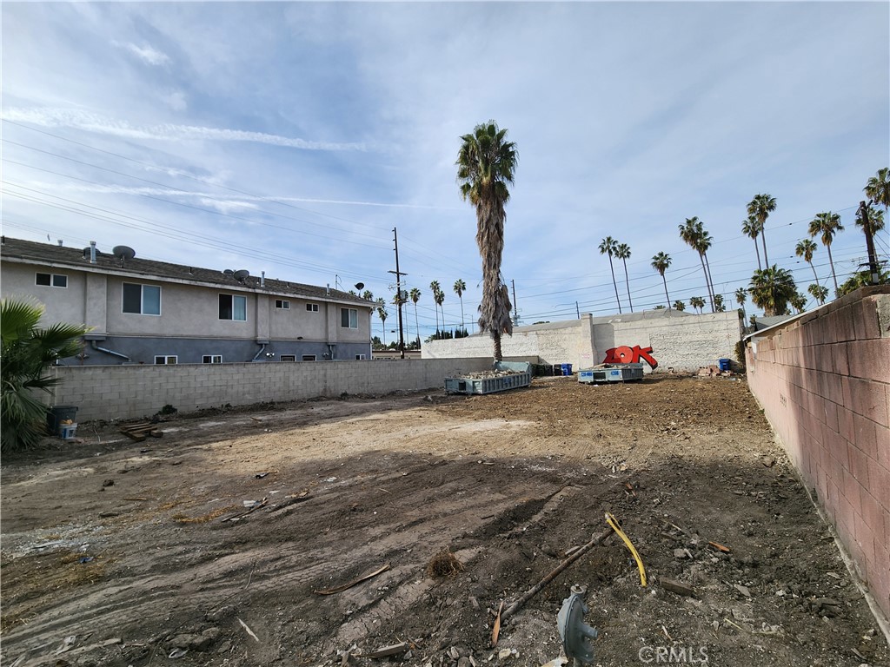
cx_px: 445
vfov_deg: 89.9
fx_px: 334
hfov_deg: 106.2
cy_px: 334
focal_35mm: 13
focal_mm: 2.2
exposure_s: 1/2517
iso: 50
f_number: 2.2
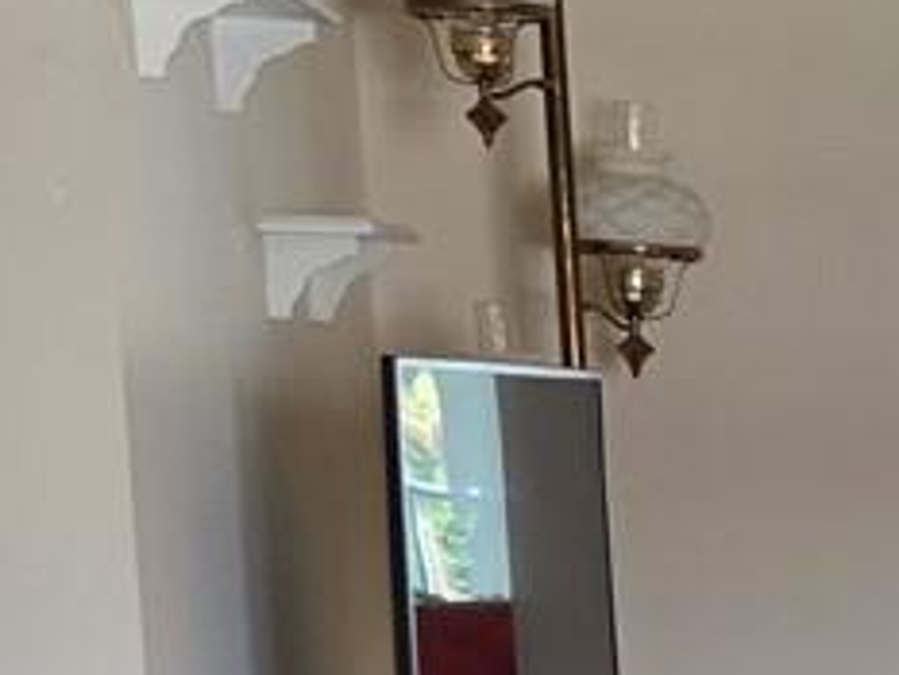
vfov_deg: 8.9
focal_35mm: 158
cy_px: 1304
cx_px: 2145
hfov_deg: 10.7
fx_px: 4105
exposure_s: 1/120
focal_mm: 5.4
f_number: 1.8
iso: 125
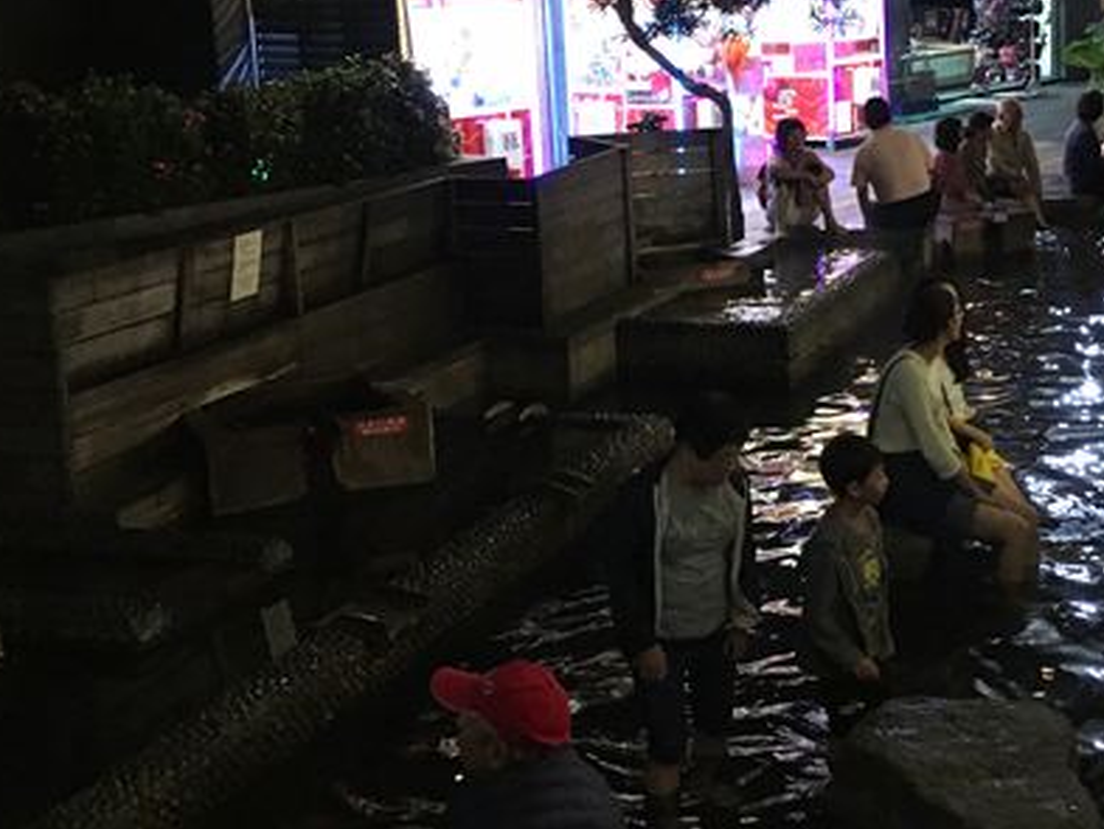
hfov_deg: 32.3
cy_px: 326
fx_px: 1882
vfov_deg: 24.8
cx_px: 767
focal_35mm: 59
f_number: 2.2
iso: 64
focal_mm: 4.15
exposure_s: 1/4
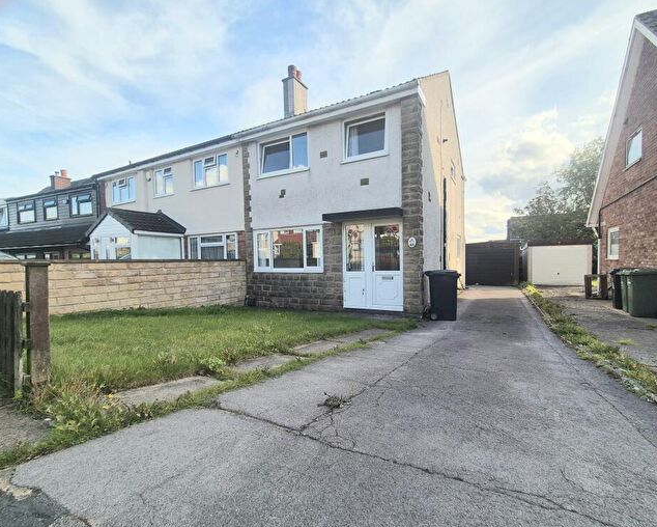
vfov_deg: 88.0
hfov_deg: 100.6
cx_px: 342
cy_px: 271
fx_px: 272
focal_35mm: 14
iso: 50
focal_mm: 2.2
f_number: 2.2
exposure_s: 1/1429
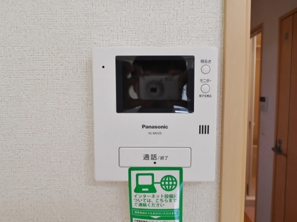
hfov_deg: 60.0
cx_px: 150
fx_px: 257
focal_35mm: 30
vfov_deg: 46.8
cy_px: 114
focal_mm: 5.2
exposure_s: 1/30
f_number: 4
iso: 110
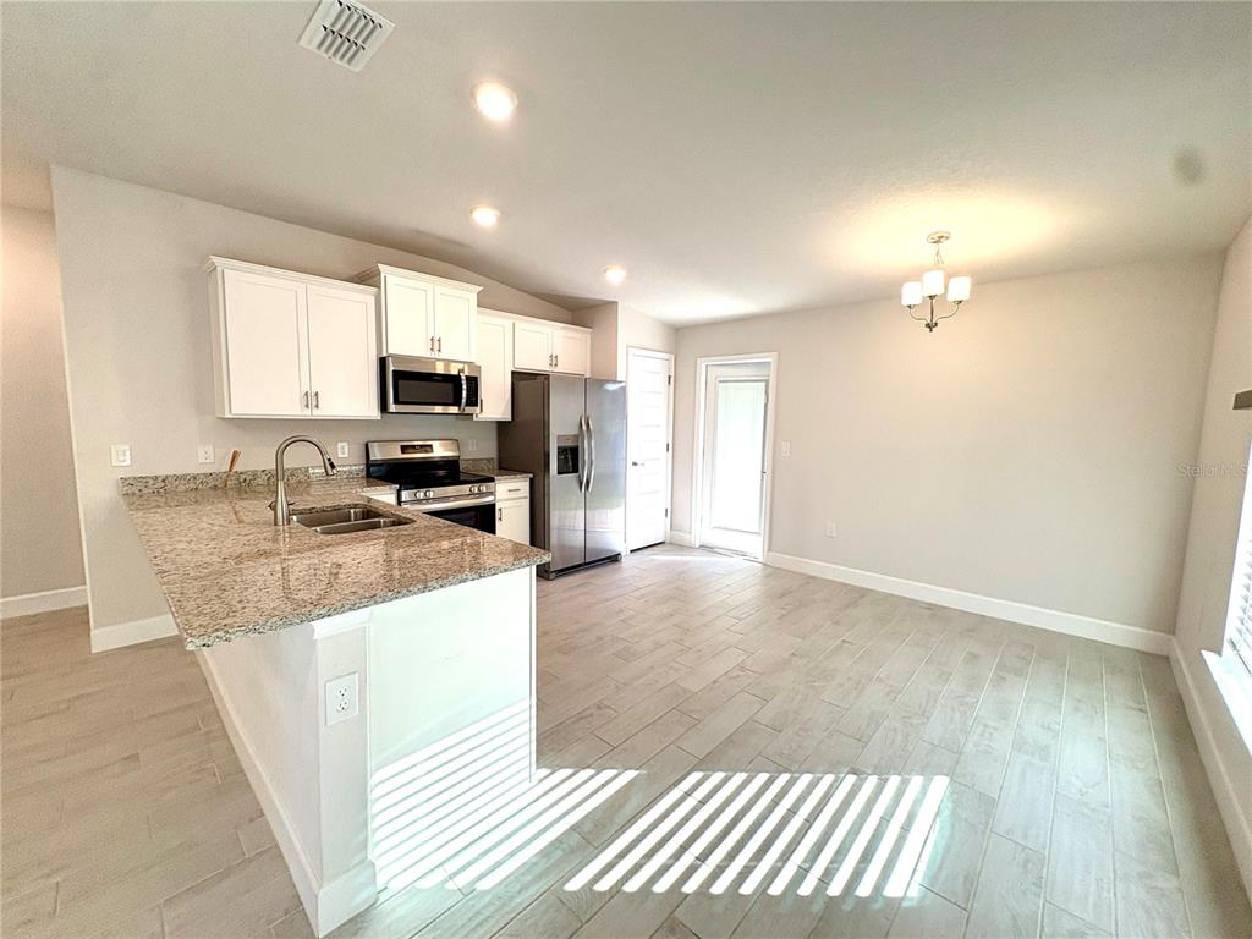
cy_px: 470
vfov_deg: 85.7
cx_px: 626
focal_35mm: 14
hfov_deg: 102.1
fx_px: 506
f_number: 2.2
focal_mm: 2.22
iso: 100
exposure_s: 1/120
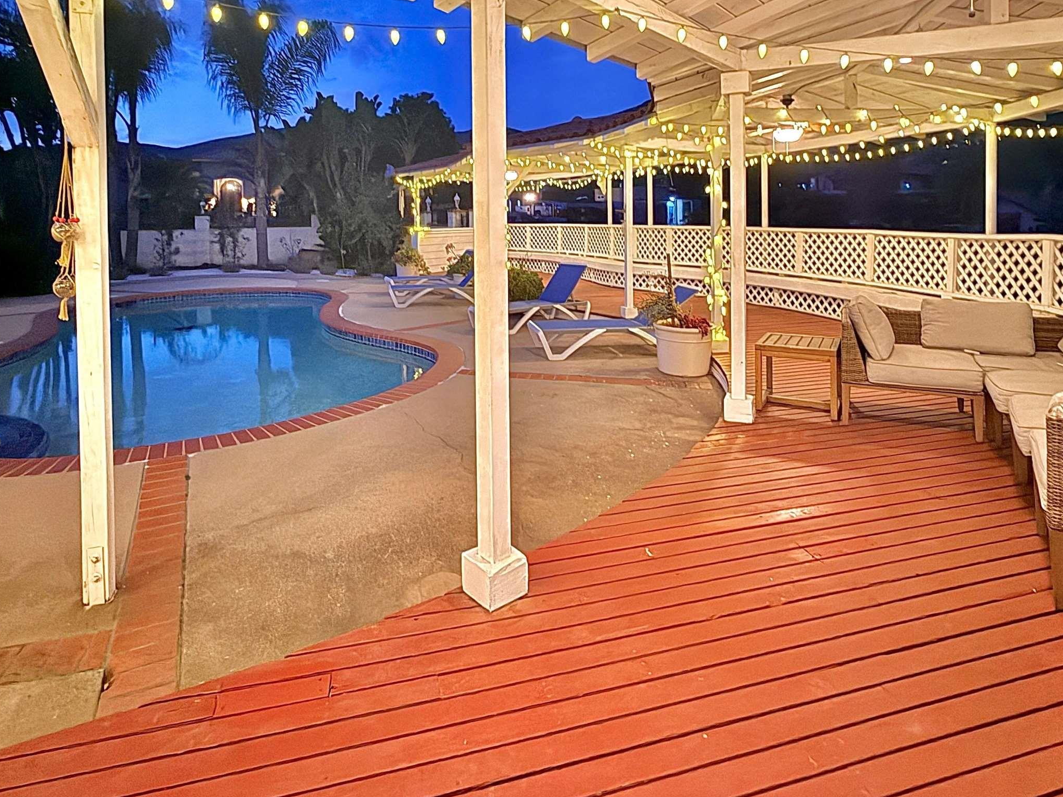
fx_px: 645
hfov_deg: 79.0
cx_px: 533
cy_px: 224
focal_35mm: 21
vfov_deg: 60.8
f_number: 2.2
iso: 800
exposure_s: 1/15
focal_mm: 2.22
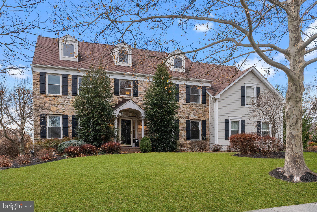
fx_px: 255
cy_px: 106
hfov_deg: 63.6
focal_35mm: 29
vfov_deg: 45.0
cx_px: 158
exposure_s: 1/125
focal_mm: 29
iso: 1250
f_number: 11
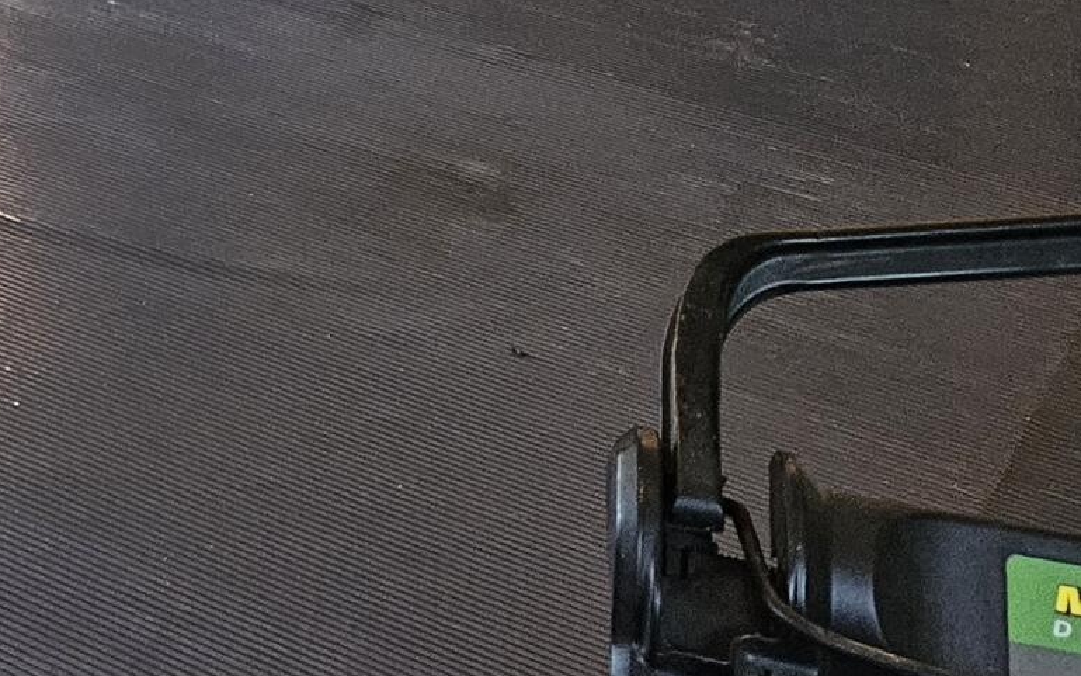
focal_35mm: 95
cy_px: -721
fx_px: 2798
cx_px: -310
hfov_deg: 20.1
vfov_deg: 12.1
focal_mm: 5.4
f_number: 1.8
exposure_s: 1/120
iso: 640
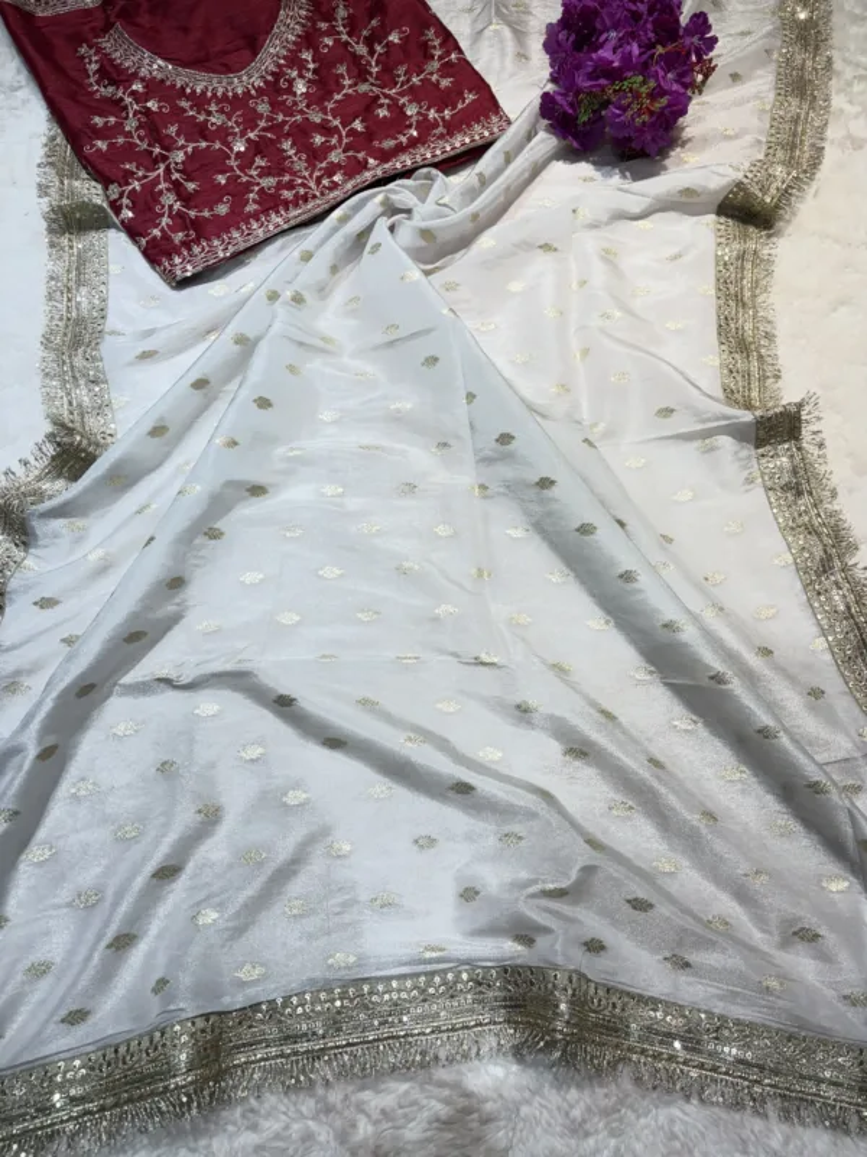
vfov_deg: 67.3
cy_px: 578
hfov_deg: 53.1
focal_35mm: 26
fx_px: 868
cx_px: 434
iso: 40
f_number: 1.6
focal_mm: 5.96
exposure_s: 1/100
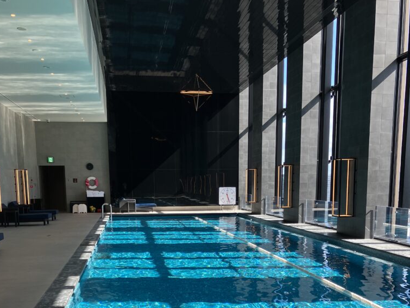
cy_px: 256
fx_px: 450
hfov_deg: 49.0
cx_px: 202
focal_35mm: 38
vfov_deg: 36.2
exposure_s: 1/252
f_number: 1.8
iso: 25
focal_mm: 3.99
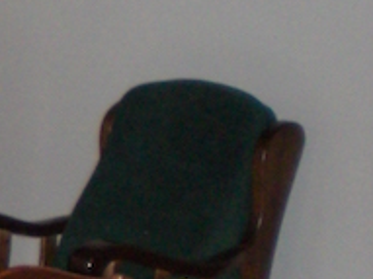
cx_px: -400
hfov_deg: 11.1
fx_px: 1712
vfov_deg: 9.3
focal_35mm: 159
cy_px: 283
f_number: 3.1
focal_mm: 6.3
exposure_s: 1/60
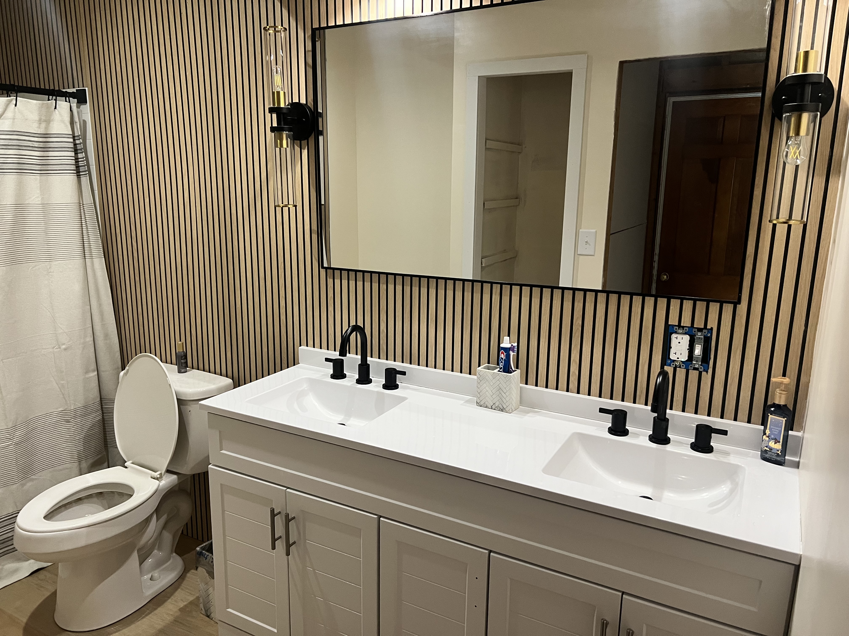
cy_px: 318
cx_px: 424
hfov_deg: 67.3
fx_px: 638
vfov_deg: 53.1
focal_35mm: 26
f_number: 1.5
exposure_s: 1/60
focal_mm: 5.7
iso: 250
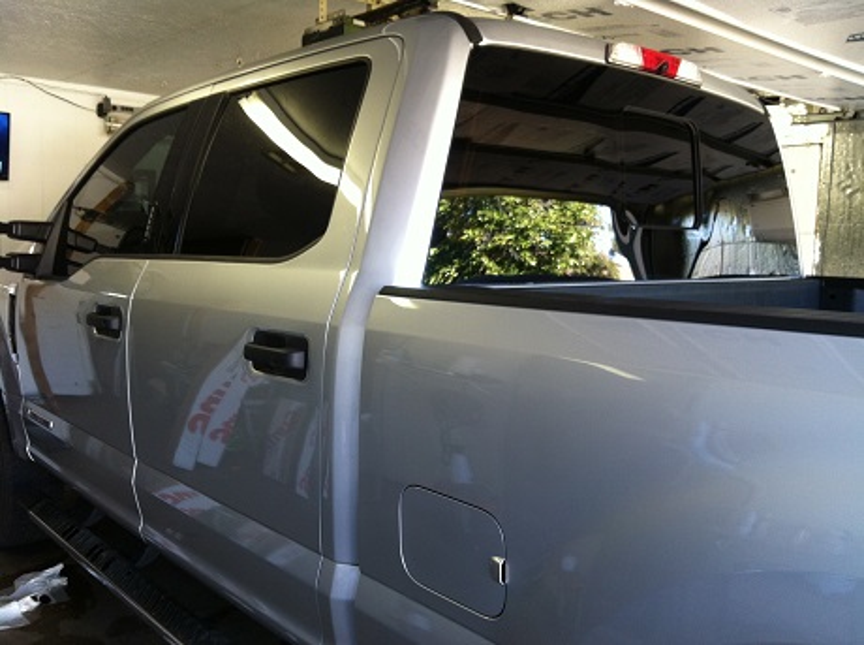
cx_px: 432
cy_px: 322
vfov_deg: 40.6
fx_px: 872
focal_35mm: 35
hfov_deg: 52.7
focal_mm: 3.85
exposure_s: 1/20
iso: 80
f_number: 2.8
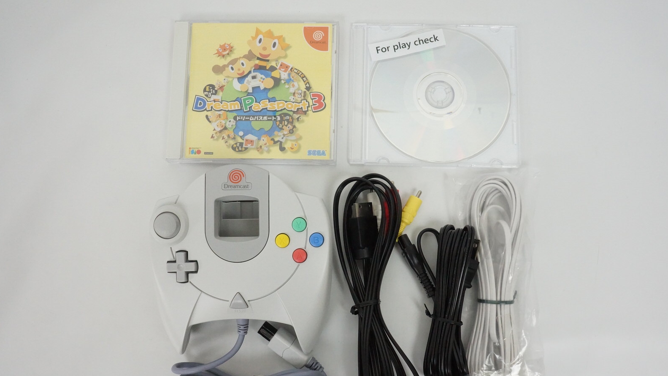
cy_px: 222
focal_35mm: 36
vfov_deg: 32.7
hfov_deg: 55.3
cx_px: 335
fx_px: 638
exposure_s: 1/100
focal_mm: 23
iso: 3200
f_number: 11
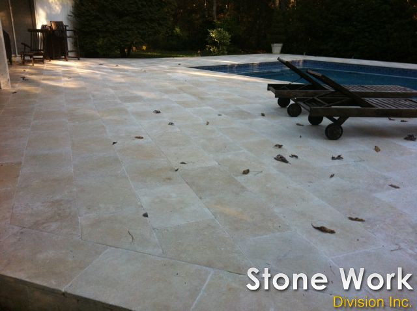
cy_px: 156
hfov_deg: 52.7
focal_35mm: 35
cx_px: 208
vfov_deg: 40.6
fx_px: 421
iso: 80
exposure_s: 1/191
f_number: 2.8
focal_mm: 3.85
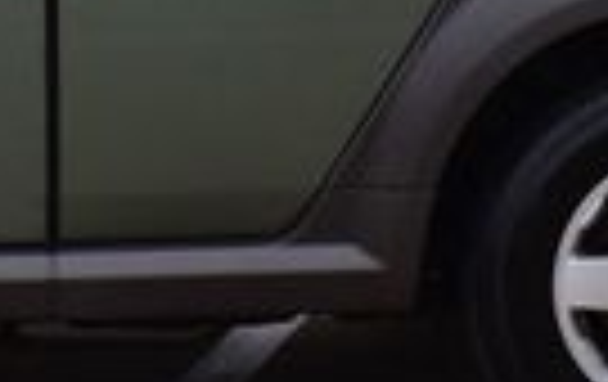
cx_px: -27
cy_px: -180
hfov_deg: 9.9
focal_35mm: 209
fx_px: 3477
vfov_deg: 6.2
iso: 400
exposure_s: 1/80
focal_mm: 29
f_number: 8
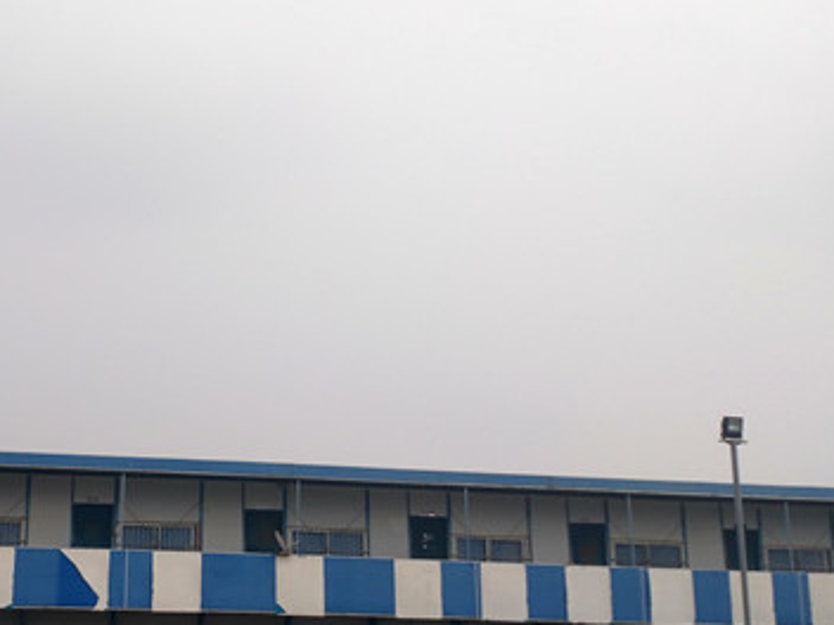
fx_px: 1349
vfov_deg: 26.1
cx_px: 192
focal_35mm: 56
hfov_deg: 33.5
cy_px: 373
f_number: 2.2
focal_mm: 4.73
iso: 101
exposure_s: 1/1321
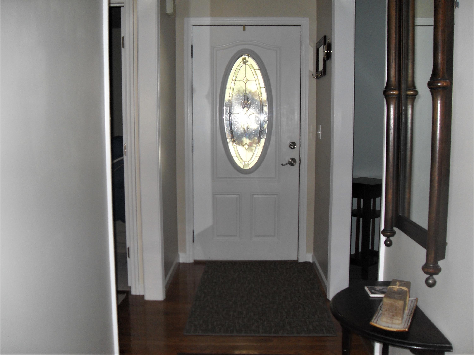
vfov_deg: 41.8
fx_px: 466
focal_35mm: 34
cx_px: 237
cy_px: 178
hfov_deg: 54.0
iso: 100
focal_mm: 6.3
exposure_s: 1/45
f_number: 2.8
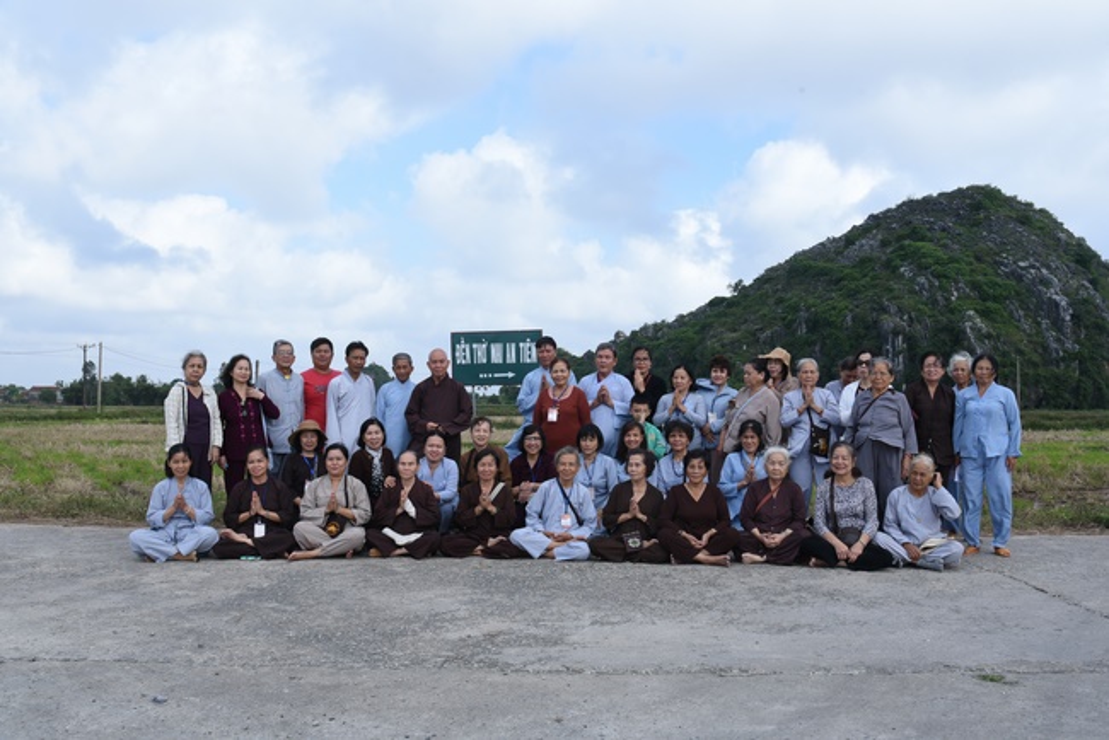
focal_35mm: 30
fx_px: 925
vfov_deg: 43.6
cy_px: 370
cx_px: 554
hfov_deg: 61.9
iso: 200
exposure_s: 1/125
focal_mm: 30
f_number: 11
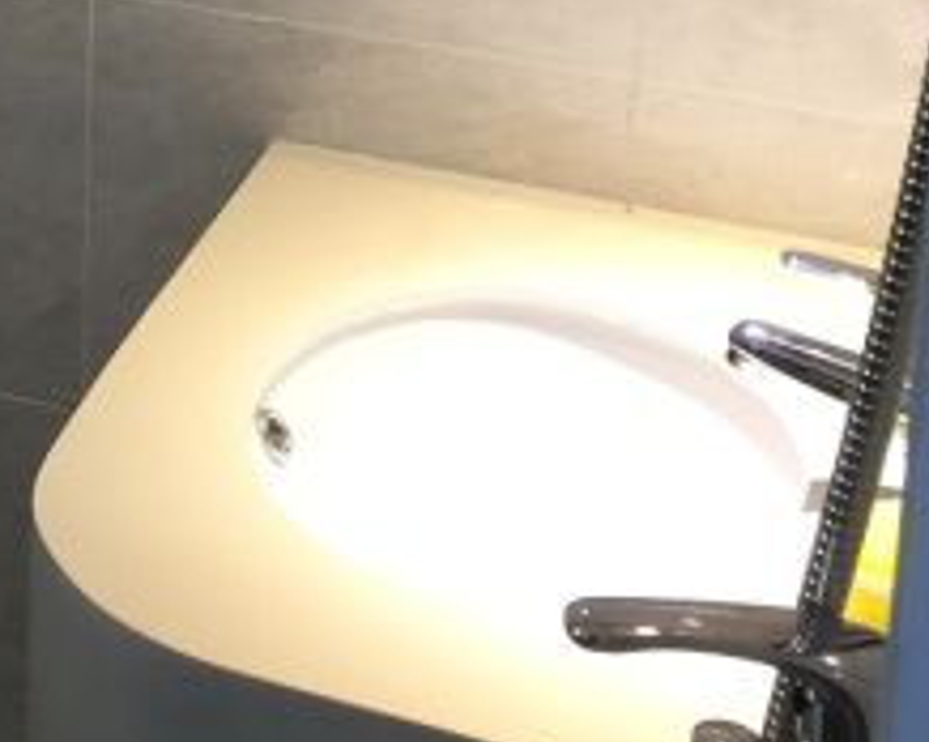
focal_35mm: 104
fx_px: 2857
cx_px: -260
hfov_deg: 17.4
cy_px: -384
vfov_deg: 13.8
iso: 40
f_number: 2.2
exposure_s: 1/33
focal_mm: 4.15
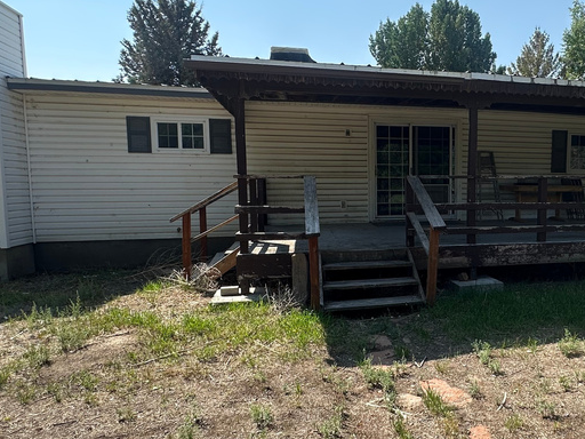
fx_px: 473
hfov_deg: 60.6
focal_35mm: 28
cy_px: 228
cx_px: 425
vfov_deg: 49.7
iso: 40
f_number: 2.2
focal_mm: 2.22
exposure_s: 1/842
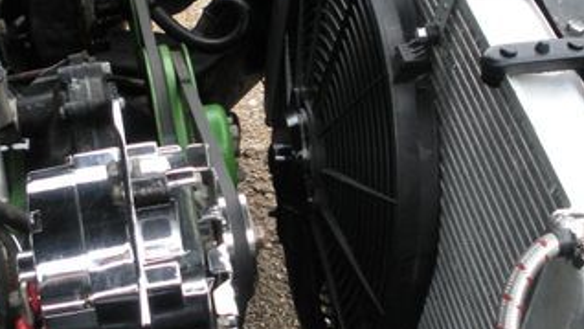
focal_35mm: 79
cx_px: 327
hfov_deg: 26.8
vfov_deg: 15.3
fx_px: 1224
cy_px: 147
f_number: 3.5
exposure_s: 1/60
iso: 136
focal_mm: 6.3
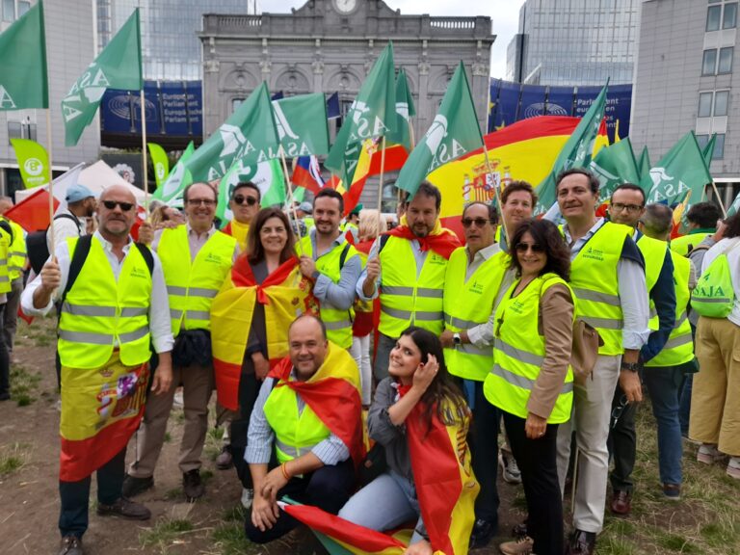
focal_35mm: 25
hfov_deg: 69.4
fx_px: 534
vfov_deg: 54.9
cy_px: 278
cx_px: 370
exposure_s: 1/265
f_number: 2
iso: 20
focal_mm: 4.6
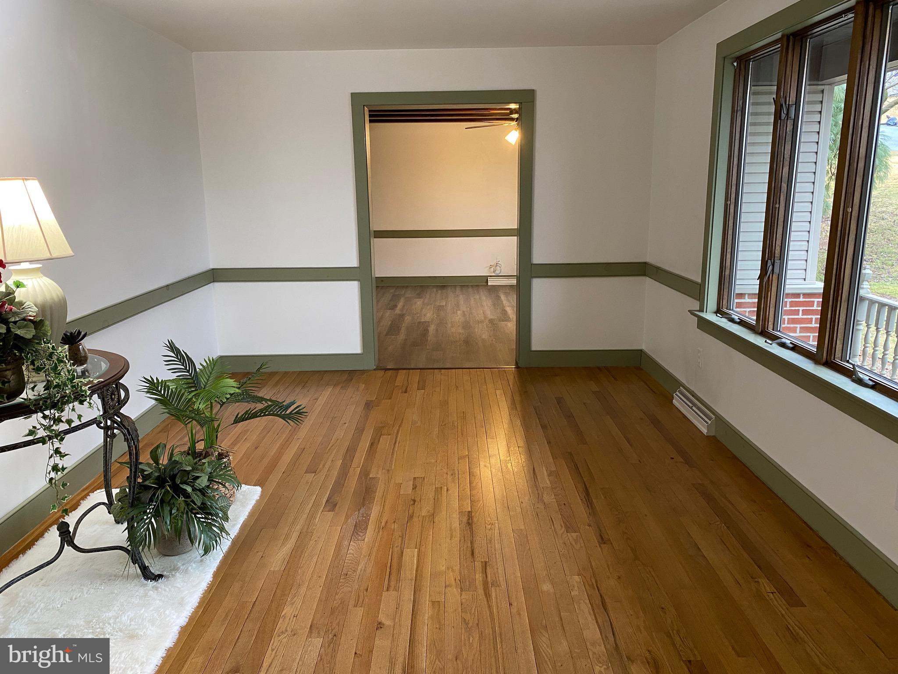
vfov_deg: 53.1
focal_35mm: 26
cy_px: 337
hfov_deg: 67.3
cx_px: 449
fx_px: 674
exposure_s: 1/60
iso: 200
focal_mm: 4.25
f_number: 1.8
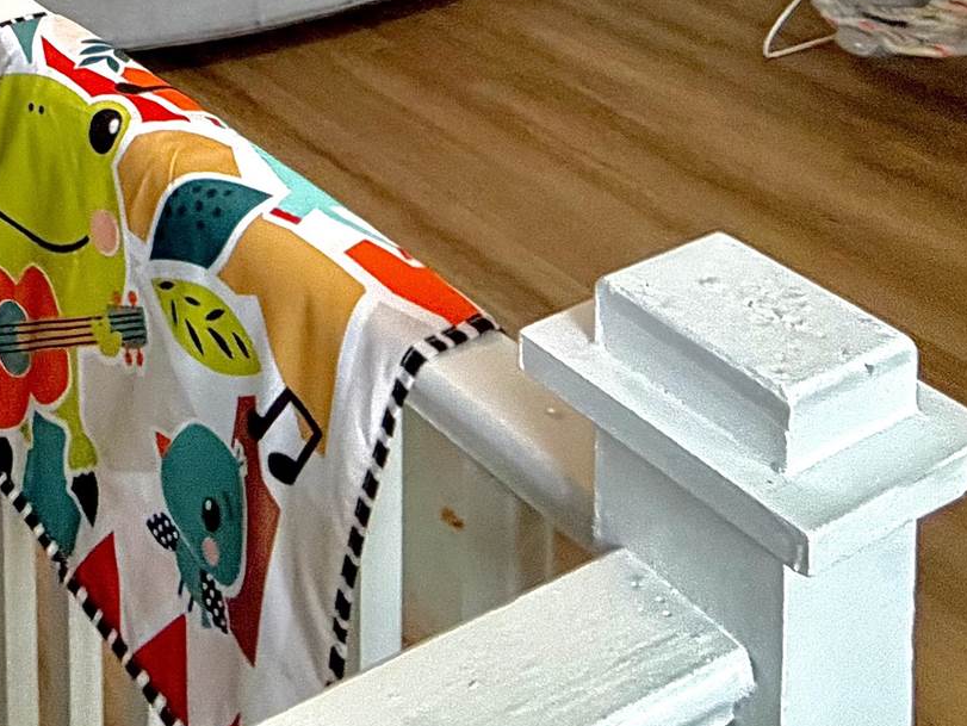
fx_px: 1481
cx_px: -210
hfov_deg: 30.4
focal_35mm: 53
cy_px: -572
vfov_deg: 20.1
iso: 400
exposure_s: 1/60
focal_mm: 2.22
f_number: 2.2
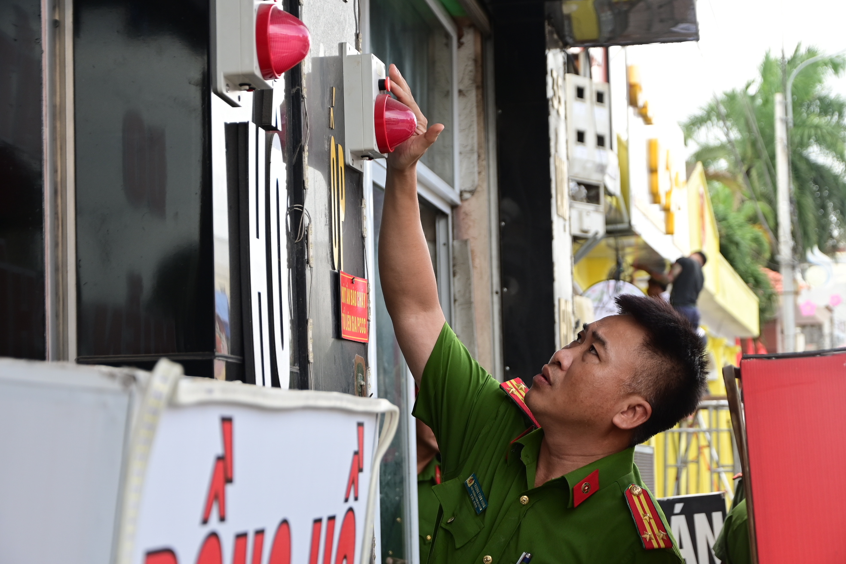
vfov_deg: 17.5
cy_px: 282
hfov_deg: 26.0
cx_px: 423
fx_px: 1833
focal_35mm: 78
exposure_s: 1/200
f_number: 5.6
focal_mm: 52
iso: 250
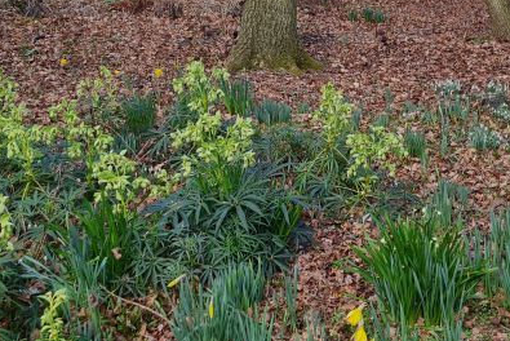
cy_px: 96
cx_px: 363
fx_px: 921
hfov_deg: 30.6
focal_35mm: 65
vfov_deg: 20.8
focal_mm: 5.4
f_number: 1.8
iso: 50
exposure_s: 1/888
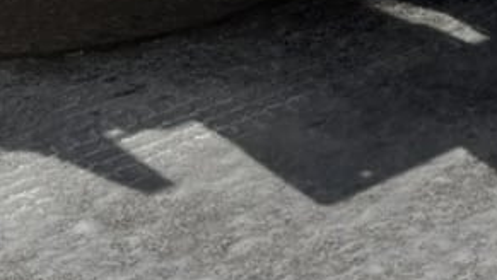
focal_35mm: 184
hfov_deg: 11.2
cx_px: 763
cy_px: -818
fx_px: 2426
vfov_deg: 5.7
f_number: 1.78
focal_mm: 6.76
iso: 64
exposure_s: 1/12346
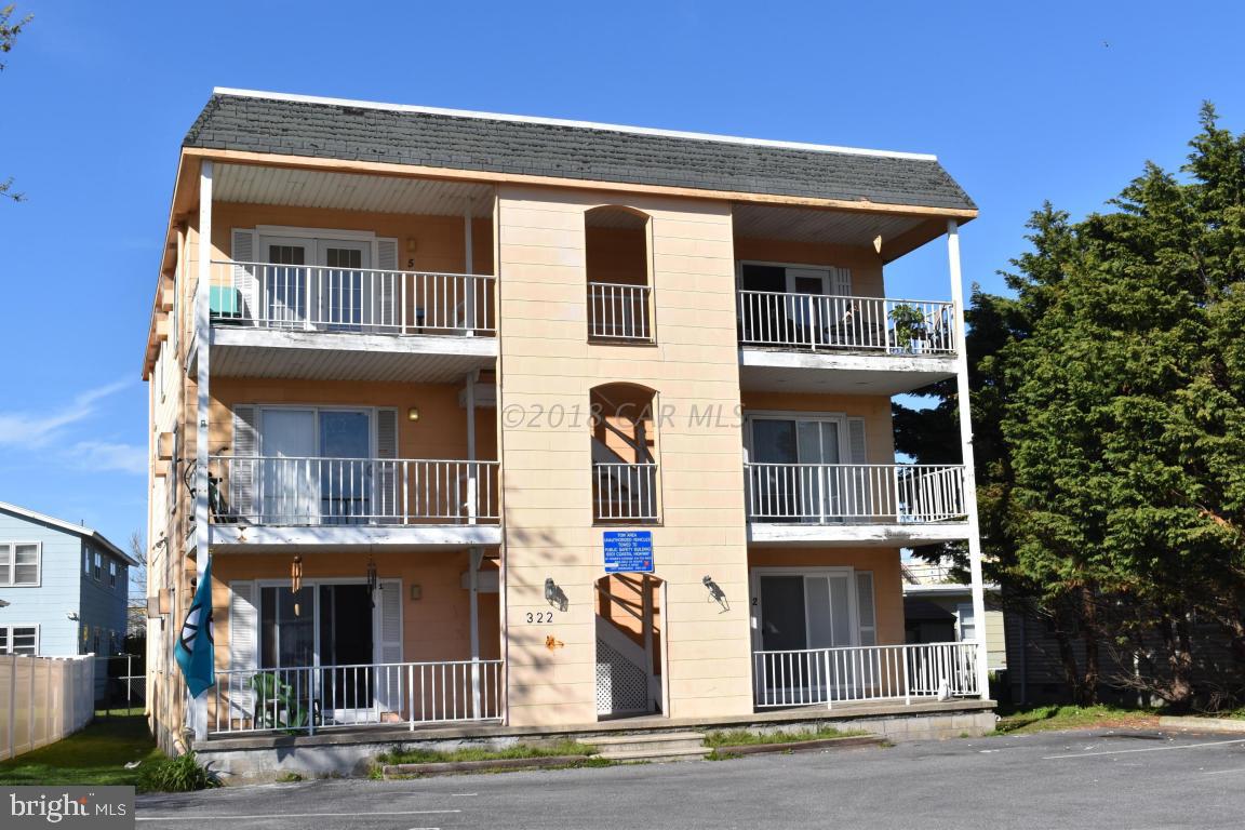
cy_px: 415
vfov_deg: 33.0
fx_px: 1401
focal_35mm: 40
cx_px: 622
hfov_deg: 47.9
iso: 200
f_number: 10
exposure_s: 1/400
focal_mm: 27
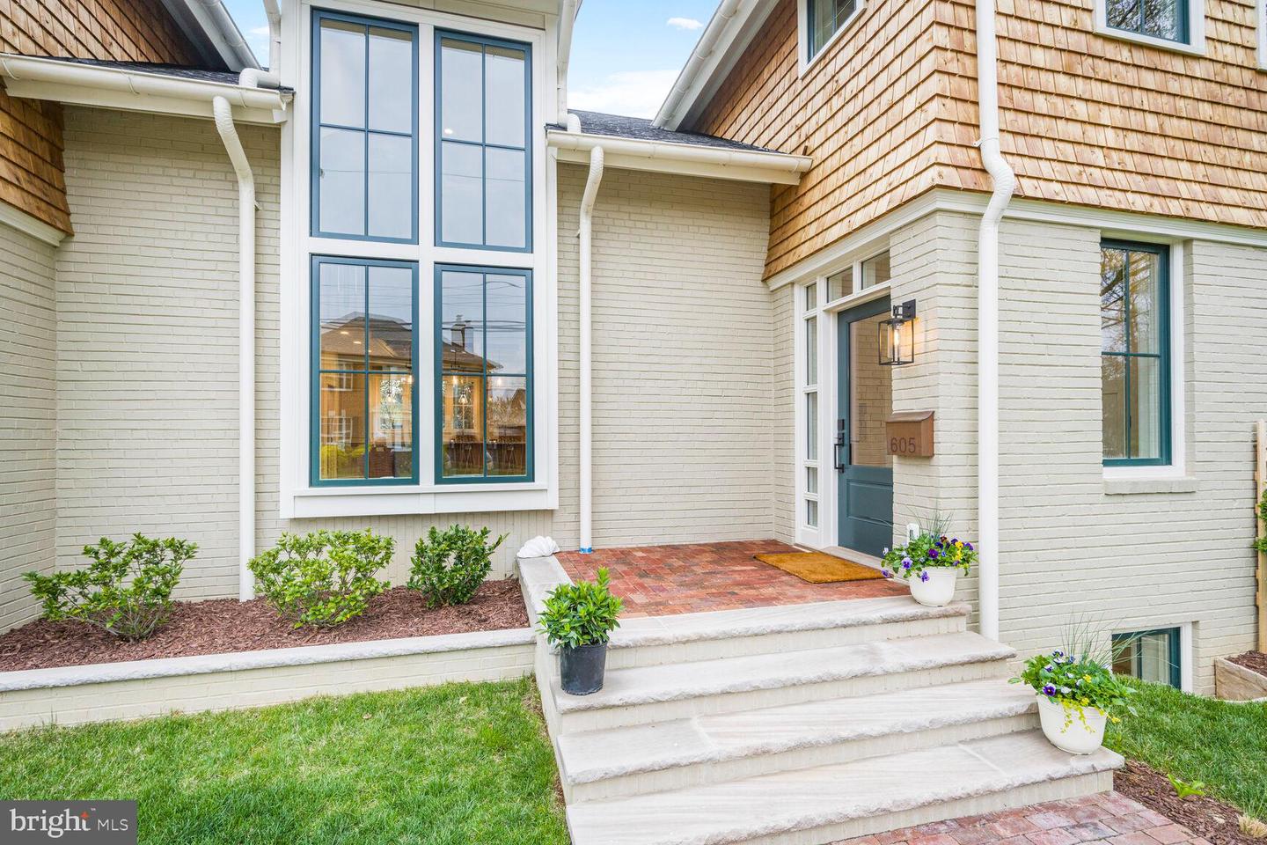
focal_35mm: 17
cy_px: 422
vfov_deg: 70.4
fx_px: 598
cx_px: 634
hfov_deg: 93.3
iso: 200
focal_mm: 17
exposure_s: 1/50
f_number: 9
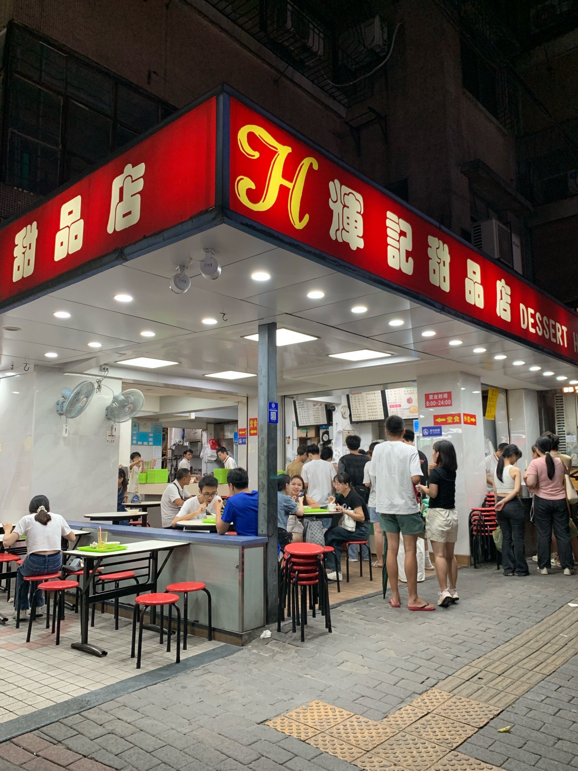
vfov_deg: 67.3
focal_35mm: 26
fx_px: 579
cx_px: 289
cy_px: 386
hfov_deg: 53.1
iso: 100
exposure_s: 1/50
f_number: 1.8
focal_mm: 4.25
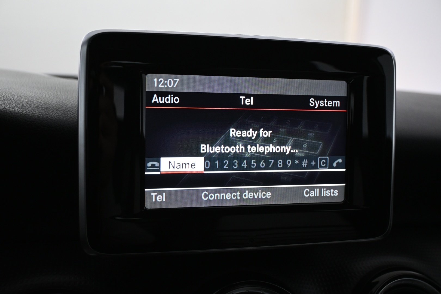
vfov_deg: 29.4
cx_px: 220
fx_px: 560
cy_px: 147
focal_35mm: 46
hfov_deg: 43.0
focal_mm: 30.5
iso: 1000
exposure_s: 1/50
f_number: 4.8
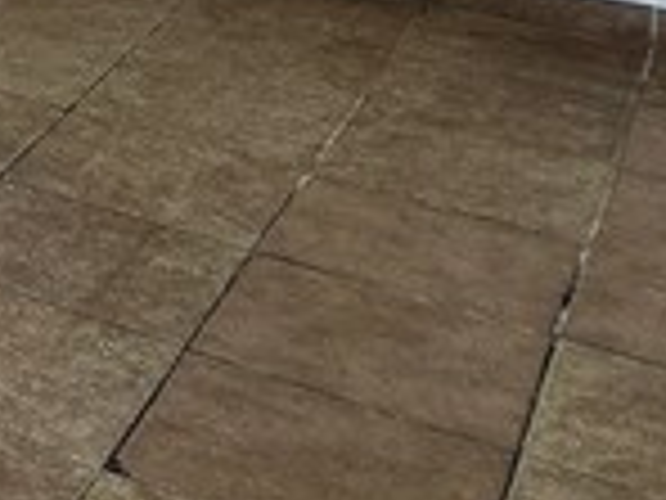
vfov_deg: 13.9
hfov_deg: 14.9
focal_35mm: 90
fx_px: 1732
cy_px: -491
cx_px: -864
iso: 100
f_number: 2.2
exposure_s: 1/60
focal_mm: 2.2
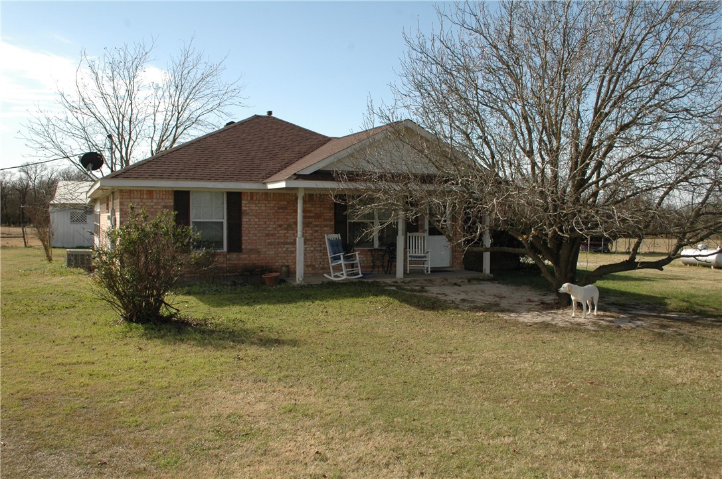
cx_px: 361
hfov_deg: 57.3
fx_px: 661
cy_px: 240
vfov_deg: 39.9
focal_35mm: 33
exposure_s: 1/500
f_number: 10
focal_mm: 22
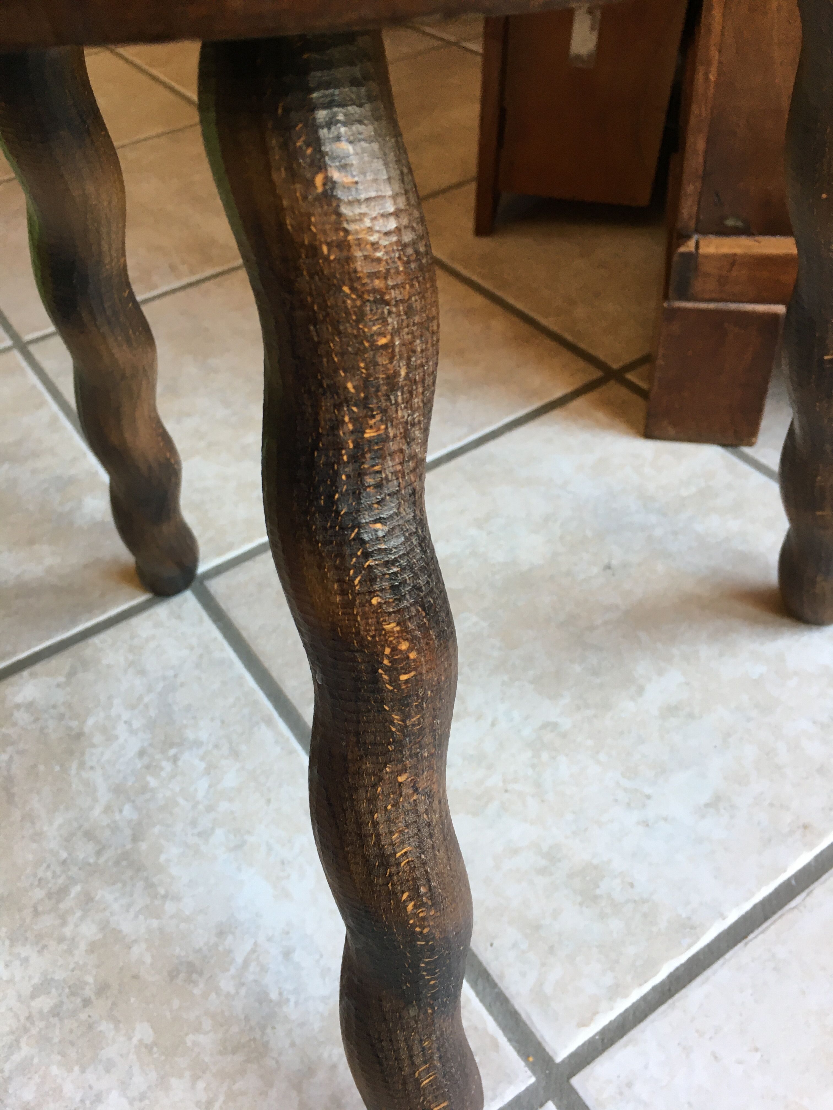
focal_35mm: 29
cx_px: 416
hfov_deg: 48.2
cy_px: 555
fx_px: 930
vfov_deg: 61.7
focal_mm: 4.15
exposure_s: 1/33
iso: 80
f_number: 2.2
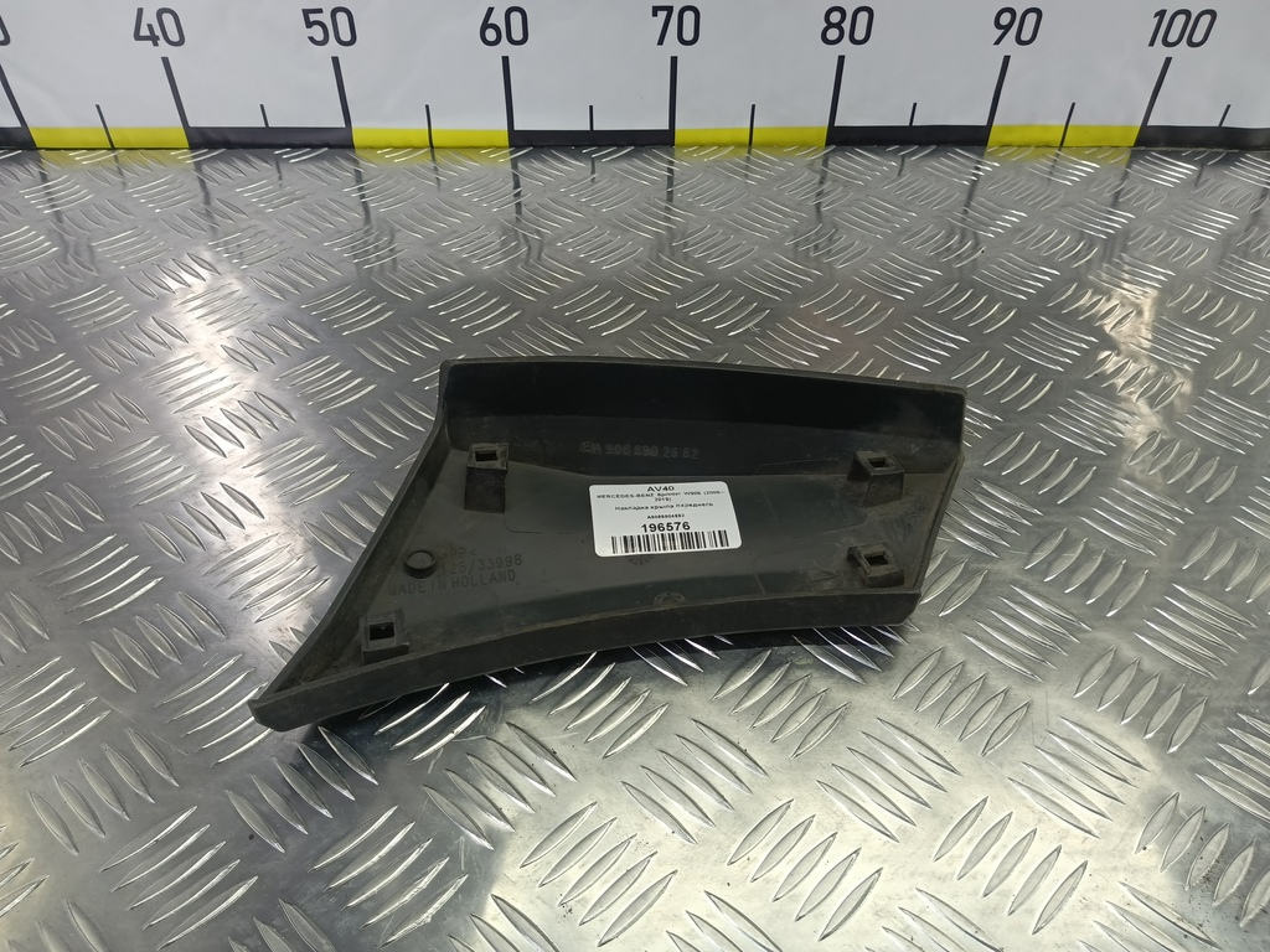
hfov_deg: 73.9
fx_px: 844
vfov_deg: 58.9
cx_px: 635
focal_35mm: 23
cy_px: 476
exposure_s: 1/50
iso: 91
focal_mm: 4.11
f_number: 1.6
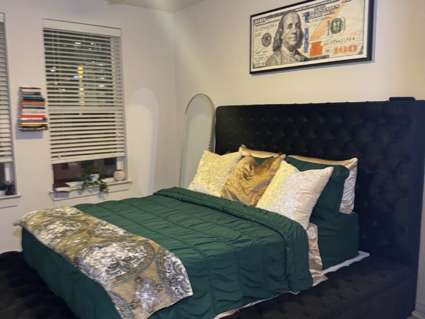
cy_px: 160
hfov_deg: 71.6
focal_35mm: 24
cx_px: 212
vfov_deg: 56.8
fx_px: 295
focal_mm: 6.76
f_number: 1.78
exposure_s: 1/30
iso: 800
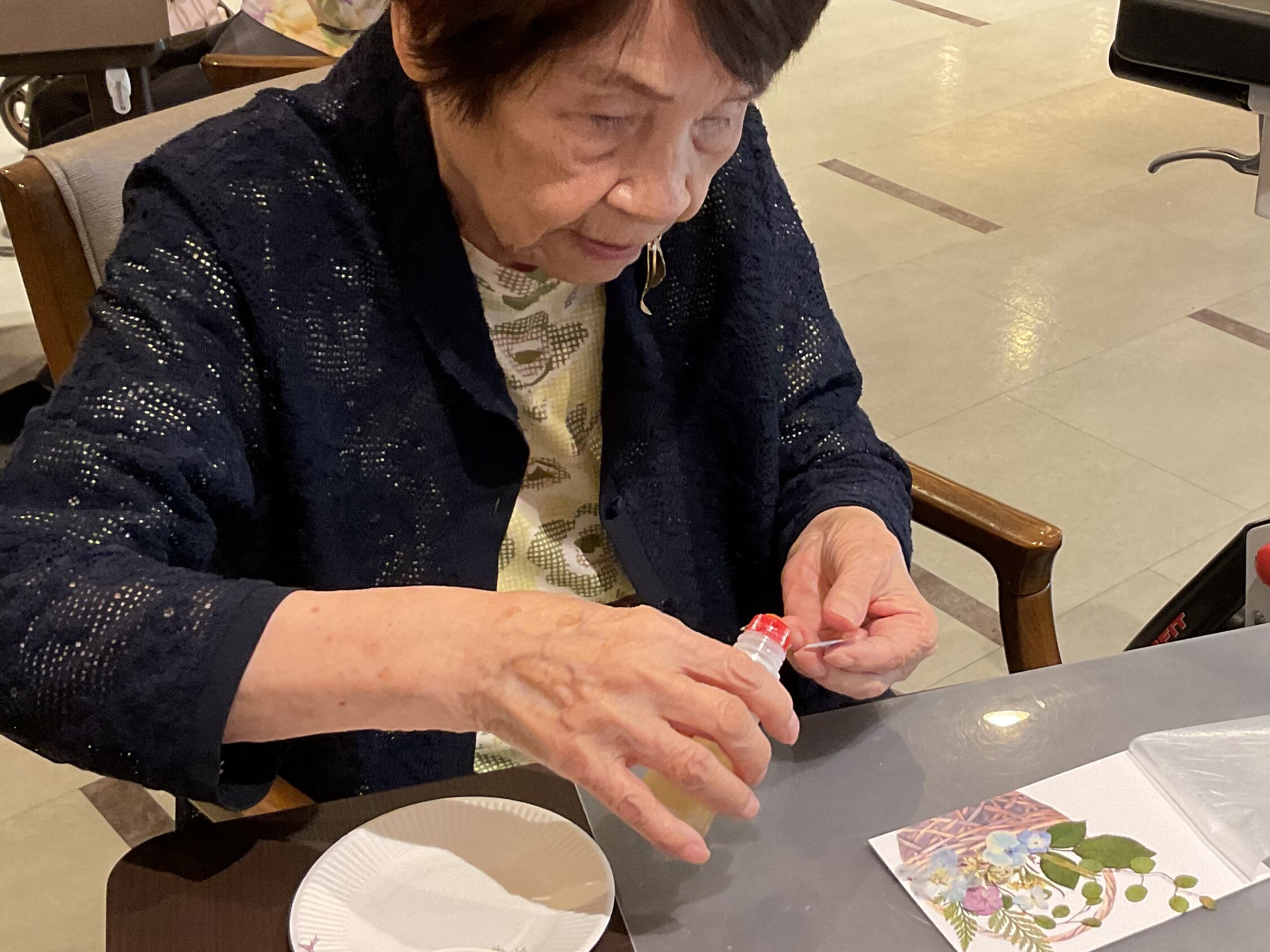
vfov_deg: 28.0
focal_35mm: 52
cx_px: 858
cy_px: 454
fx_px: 1907
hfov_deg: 36.4
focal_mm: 3
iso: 125
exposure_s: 1/50
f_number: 1.8
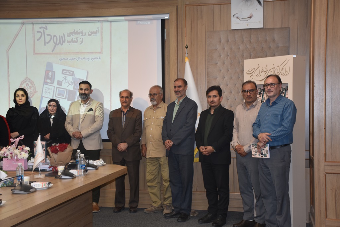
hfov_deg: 37.8
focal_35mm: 52
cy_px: 114
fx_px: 496
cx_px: 170
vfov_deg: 25.8
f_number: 4.2
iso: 400
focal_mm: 35
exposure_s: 1/80
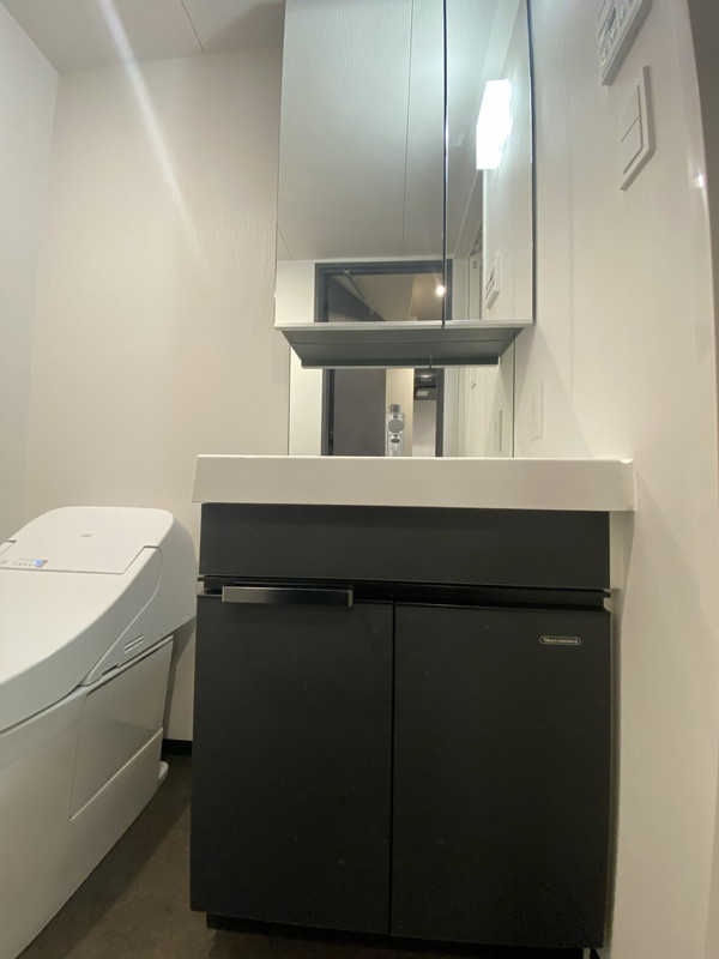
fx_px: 360
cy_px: 480
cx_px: 360
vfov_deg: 106.2
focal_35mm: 13
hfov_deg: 89.9
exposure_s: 1/50
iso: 200
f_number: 2.4
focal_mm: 1.54
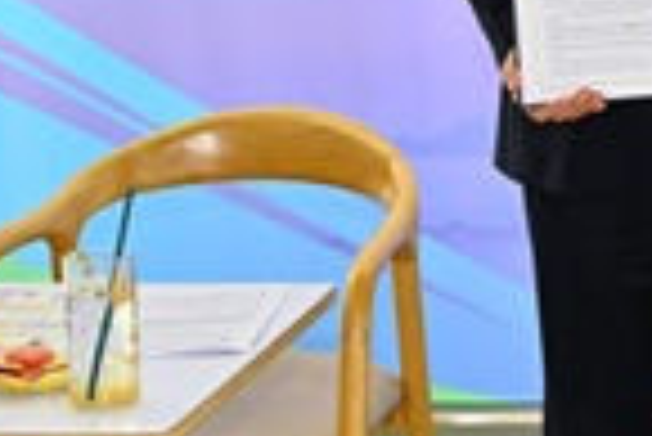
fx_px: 2756
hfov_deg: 12.6
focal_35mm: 152
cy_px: -101
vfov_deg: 8.9
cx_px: 1070
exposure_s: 1/200
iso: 125
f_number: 4
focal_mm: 34
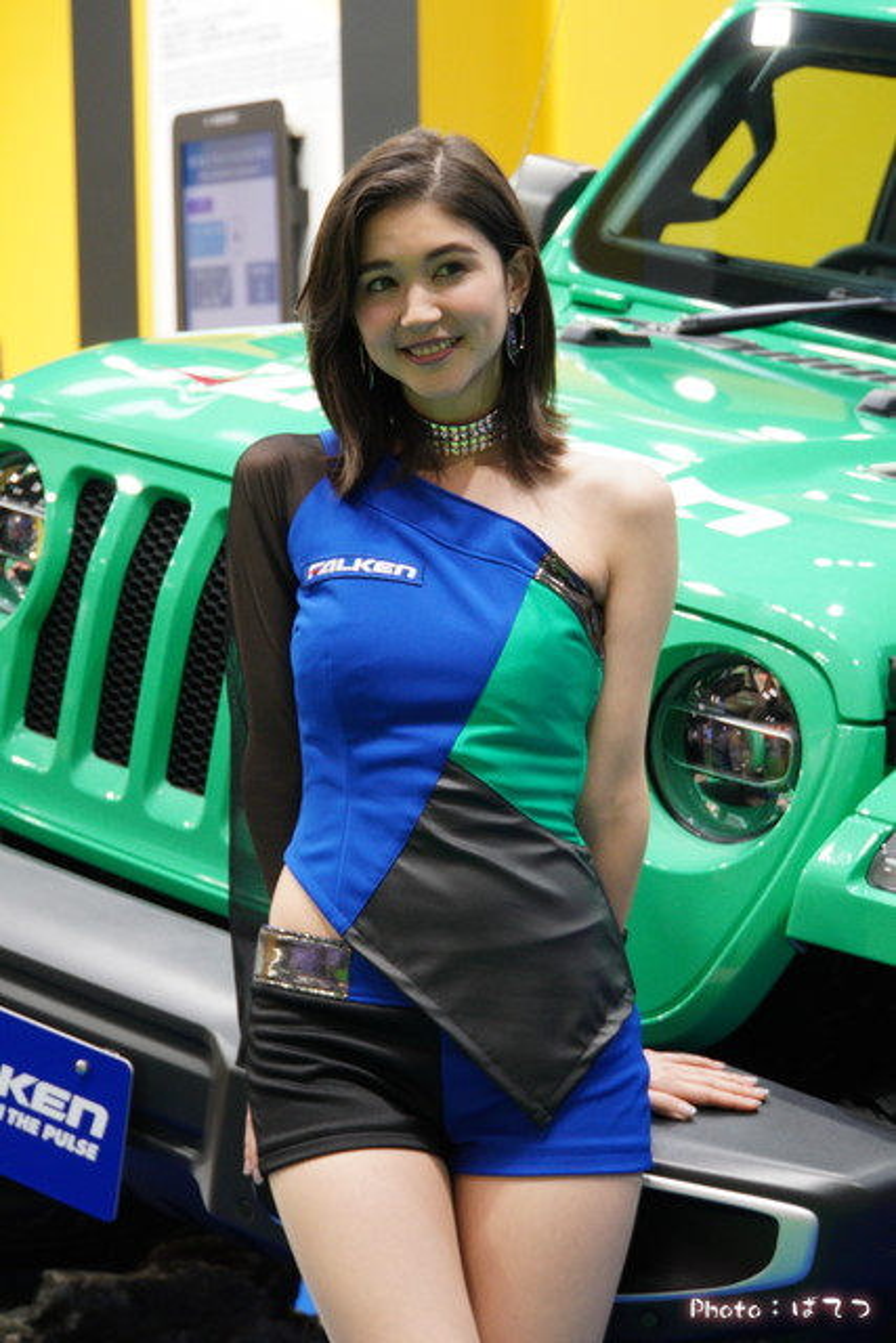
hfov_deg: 14.3
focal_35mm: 96
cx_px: 448
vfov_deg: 21.2
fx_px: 3582
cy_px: 672
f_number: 5.6
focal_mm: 64
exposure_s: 1/100
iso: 1250
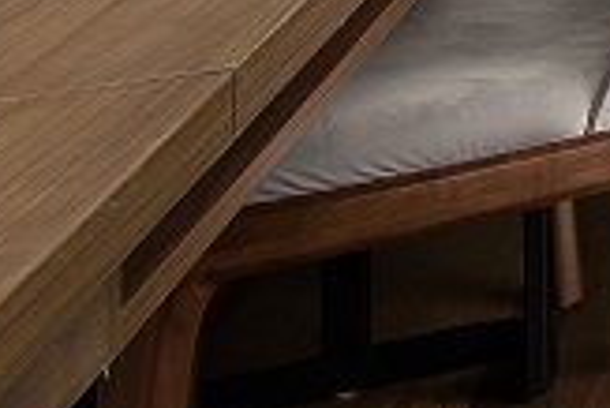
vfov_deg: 11.2
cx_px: 2073
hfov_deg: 9.9
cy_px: -554
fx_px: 1747
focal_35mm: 103
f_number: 13
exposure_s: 1/15
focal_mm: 14
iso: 100
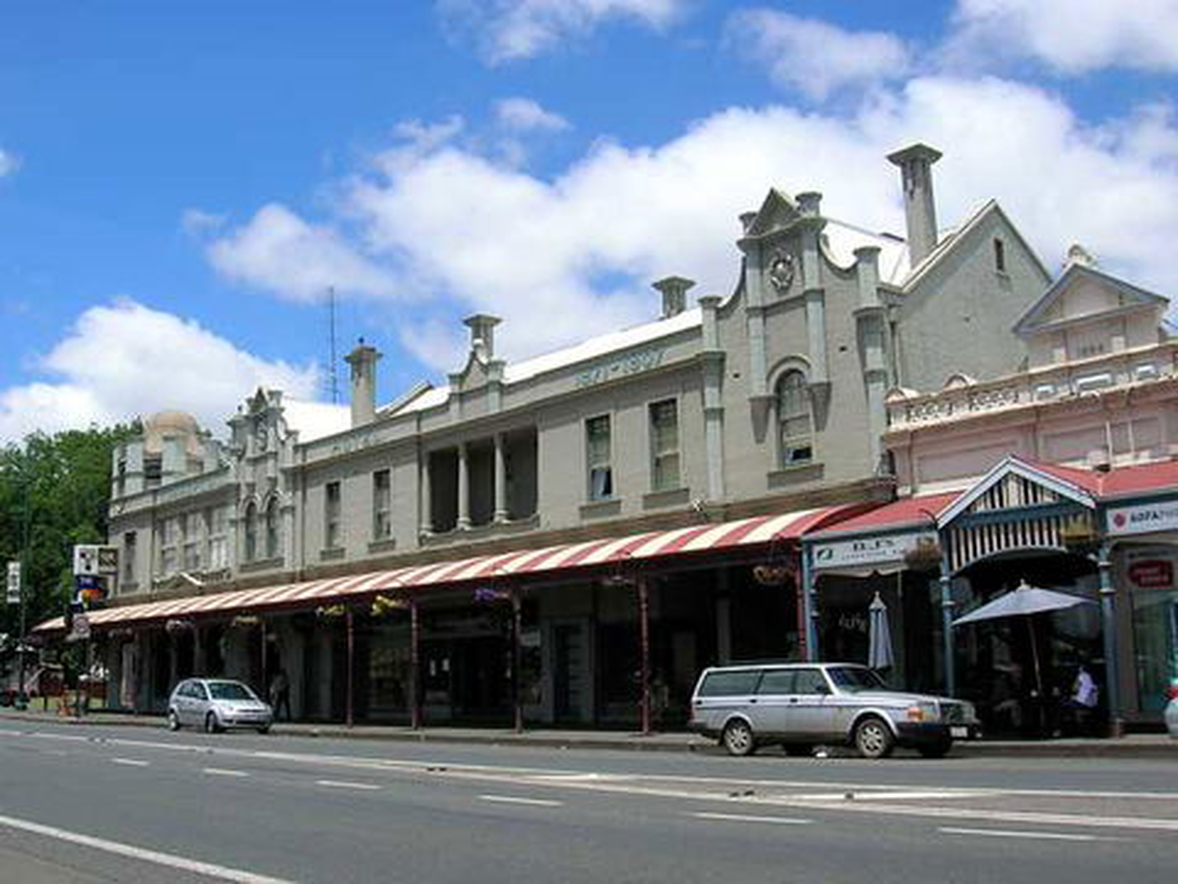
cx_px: 589
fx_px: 1157
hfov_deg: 54.0
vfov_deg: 41.8
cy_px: 442
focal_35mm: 34
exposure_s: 1/524
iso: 50
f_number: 4.9
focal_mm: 5.7
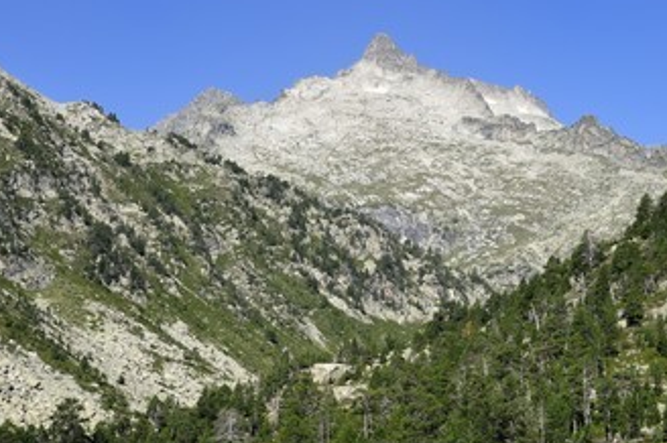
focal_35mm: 77
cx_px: 357
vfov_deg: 17.7
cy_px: 256
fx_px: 1425
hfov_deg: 26.3
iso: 200
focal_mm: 60
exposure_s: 1/250
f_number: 13
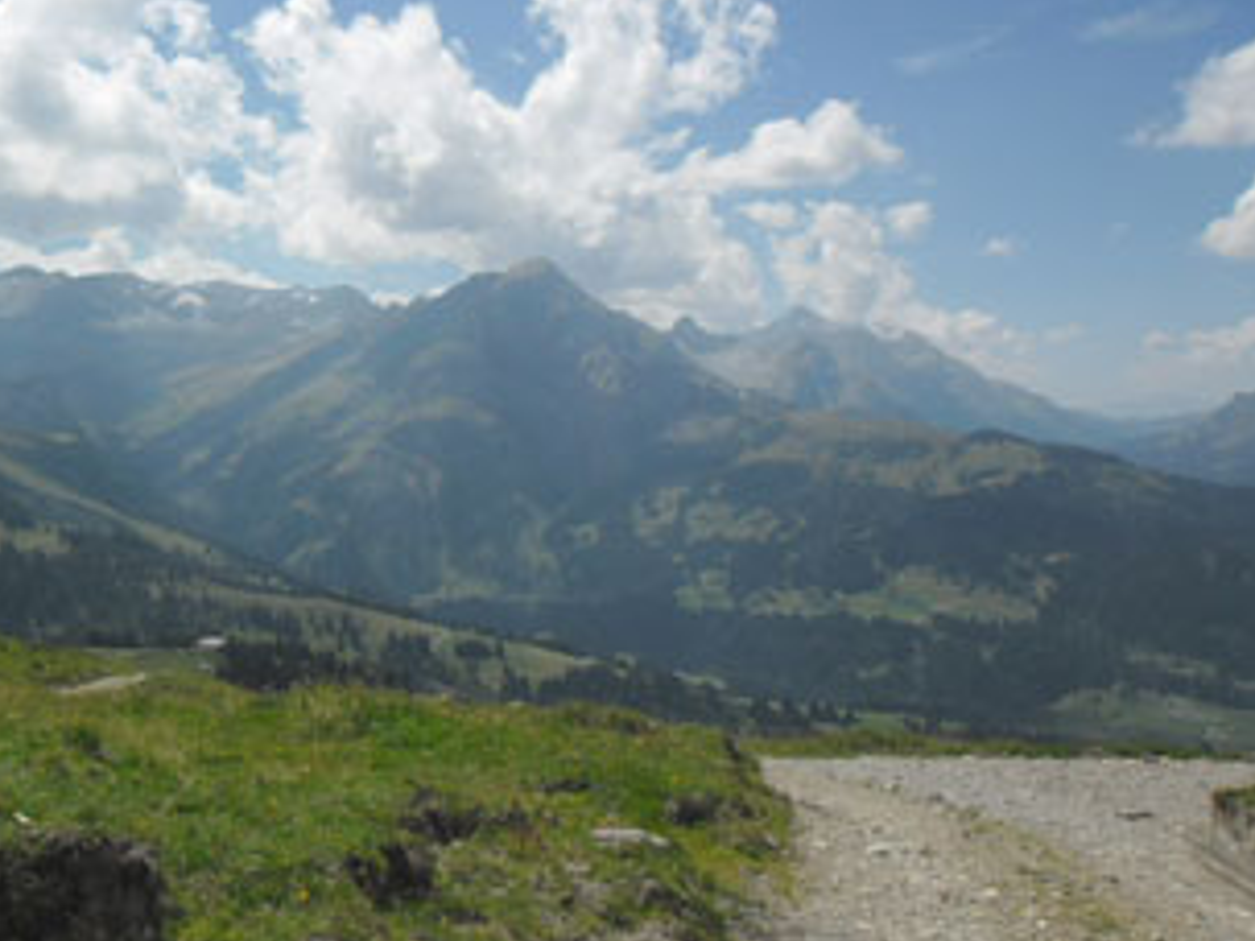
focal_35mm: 40
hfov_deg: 45.8
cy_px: 425
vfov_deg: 35.9
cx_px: 380
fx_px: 1450
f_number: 9
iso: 80
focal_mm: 4.9
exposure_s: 1/234
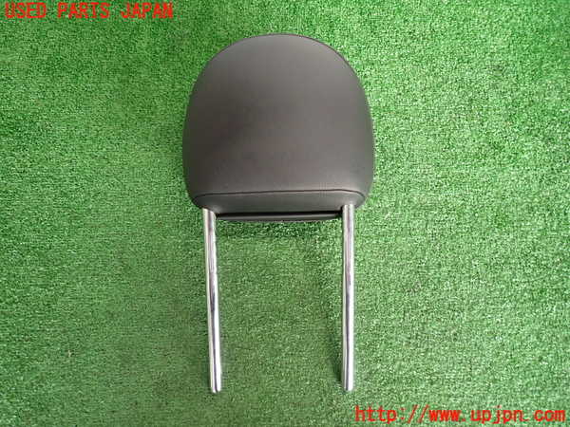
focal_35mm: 25
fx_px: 412
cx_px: 285
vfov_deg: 54.9
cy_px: 214
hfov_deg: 69.4
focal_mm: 4.5
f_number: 2
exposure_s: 1/30
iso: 250
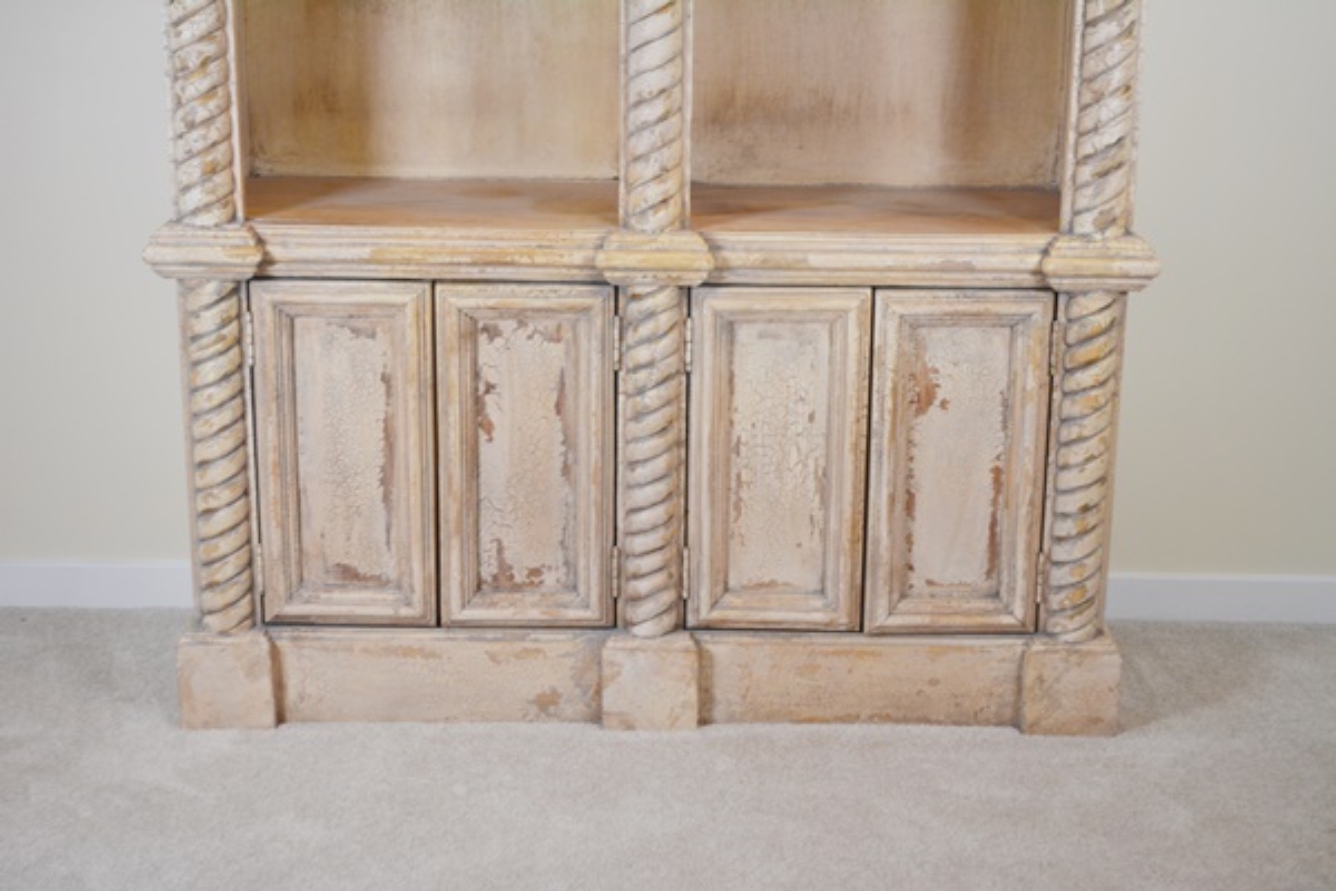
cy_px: 446
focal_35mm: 54
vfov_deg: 25.1
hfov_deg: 36.9
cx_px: 668
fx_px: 2004
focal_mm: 36
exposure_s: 1/60
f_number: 5
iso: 720
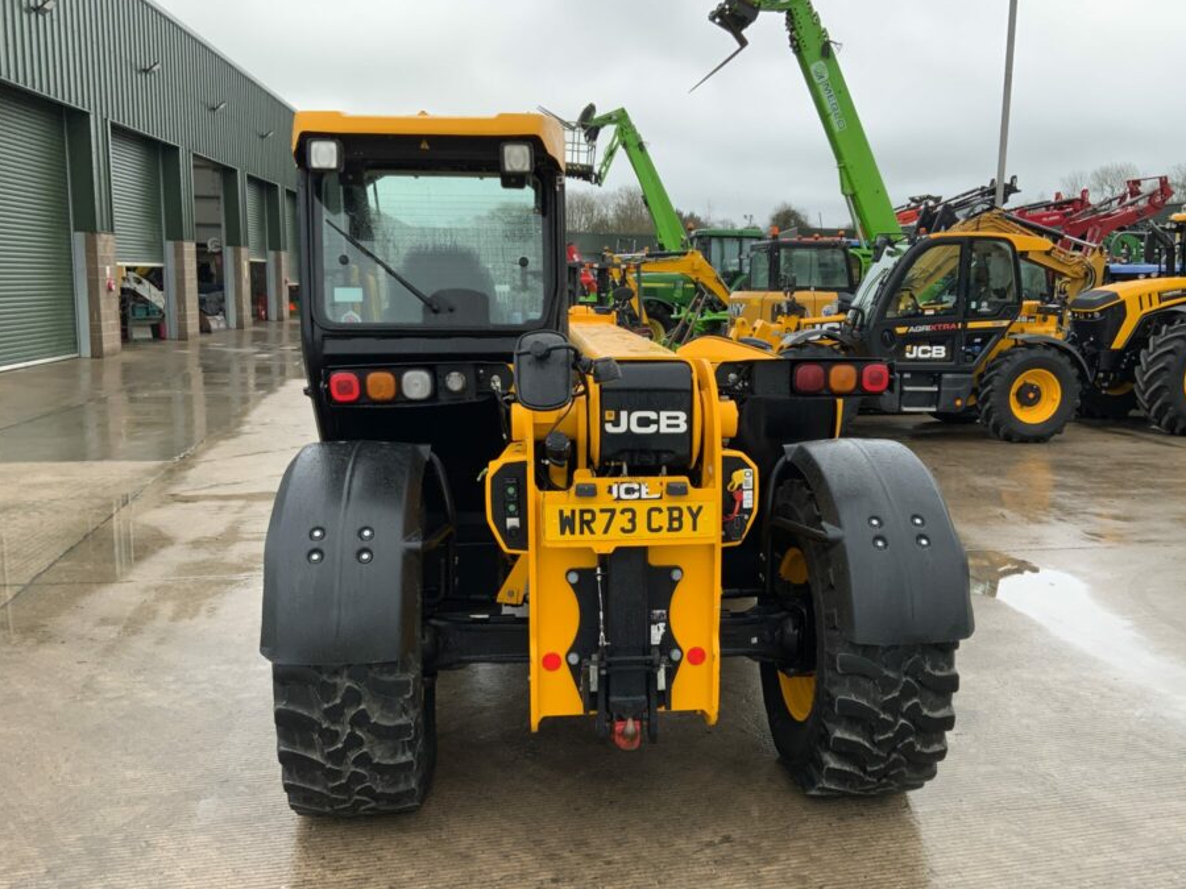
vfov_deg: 42.9
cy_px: 478
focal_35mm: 33
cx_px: 648
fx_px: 1131
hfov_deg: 55.3
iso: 16
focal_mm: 3
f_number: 1.8
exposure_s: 1/259
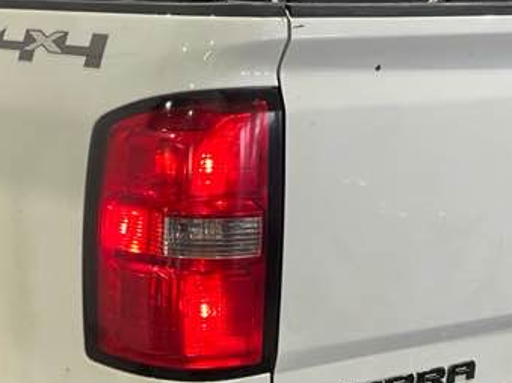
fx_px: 1434
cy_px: 223
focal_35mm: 97
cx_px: 165
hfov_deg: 20.2
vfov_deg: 15.2
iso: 40
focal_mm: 3
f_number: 1.8
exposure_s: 1/60
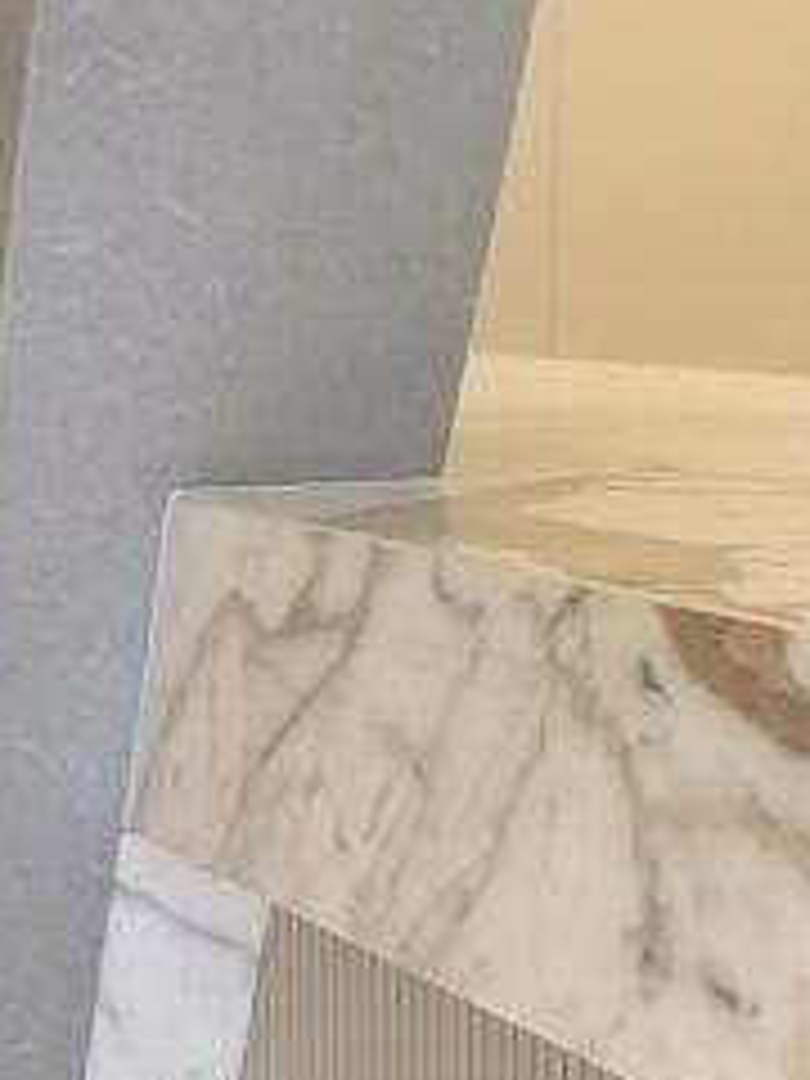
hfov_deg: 15.0
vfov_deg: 19.9
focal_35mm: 98
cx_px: 176
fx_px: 3058
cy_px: 824
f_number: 1.65
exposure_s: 1/50
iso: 500
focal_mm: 6.14
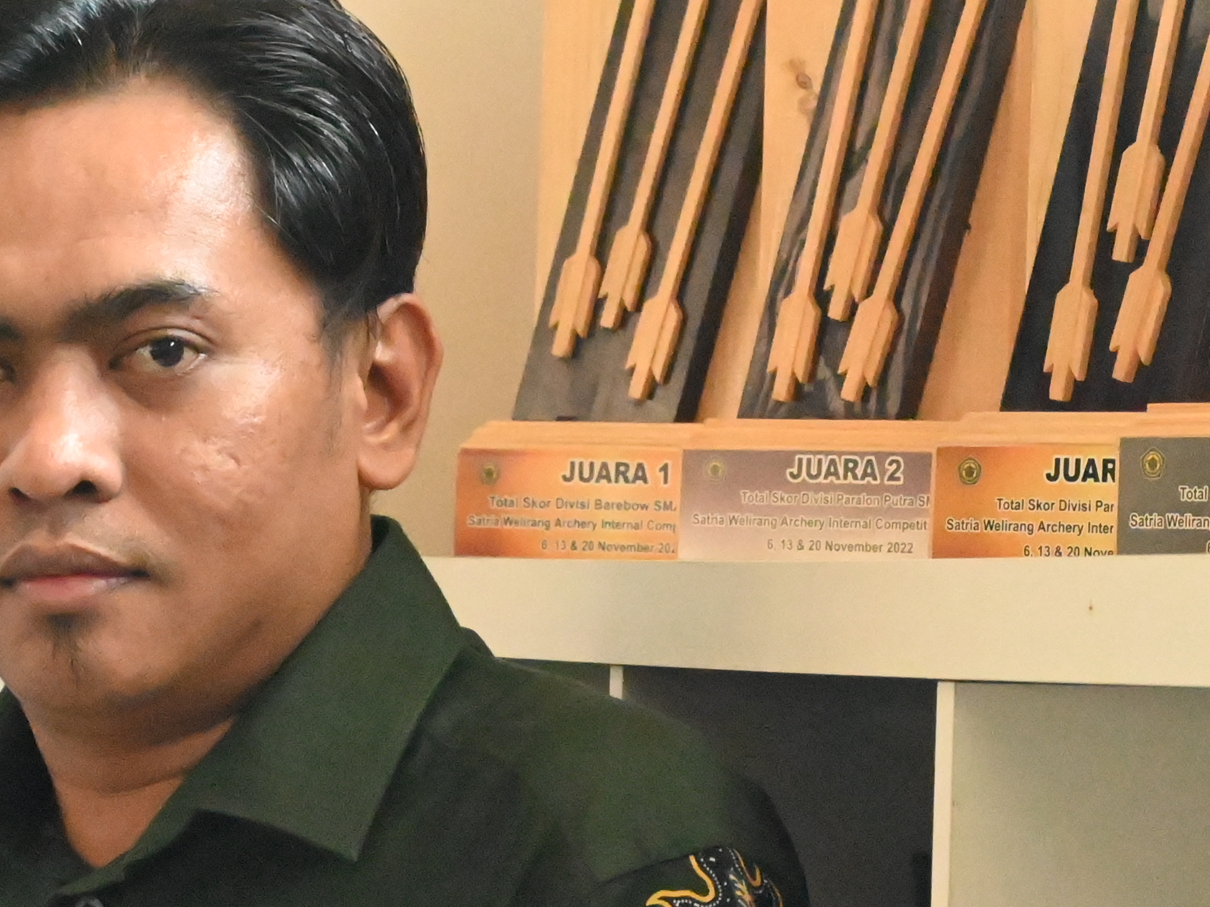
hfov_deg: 10.1
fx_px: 6830
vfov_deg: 7.6
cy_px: 889
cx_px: 262
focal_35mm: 195
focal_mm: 47
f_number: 6
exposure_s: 1/50
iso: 12800
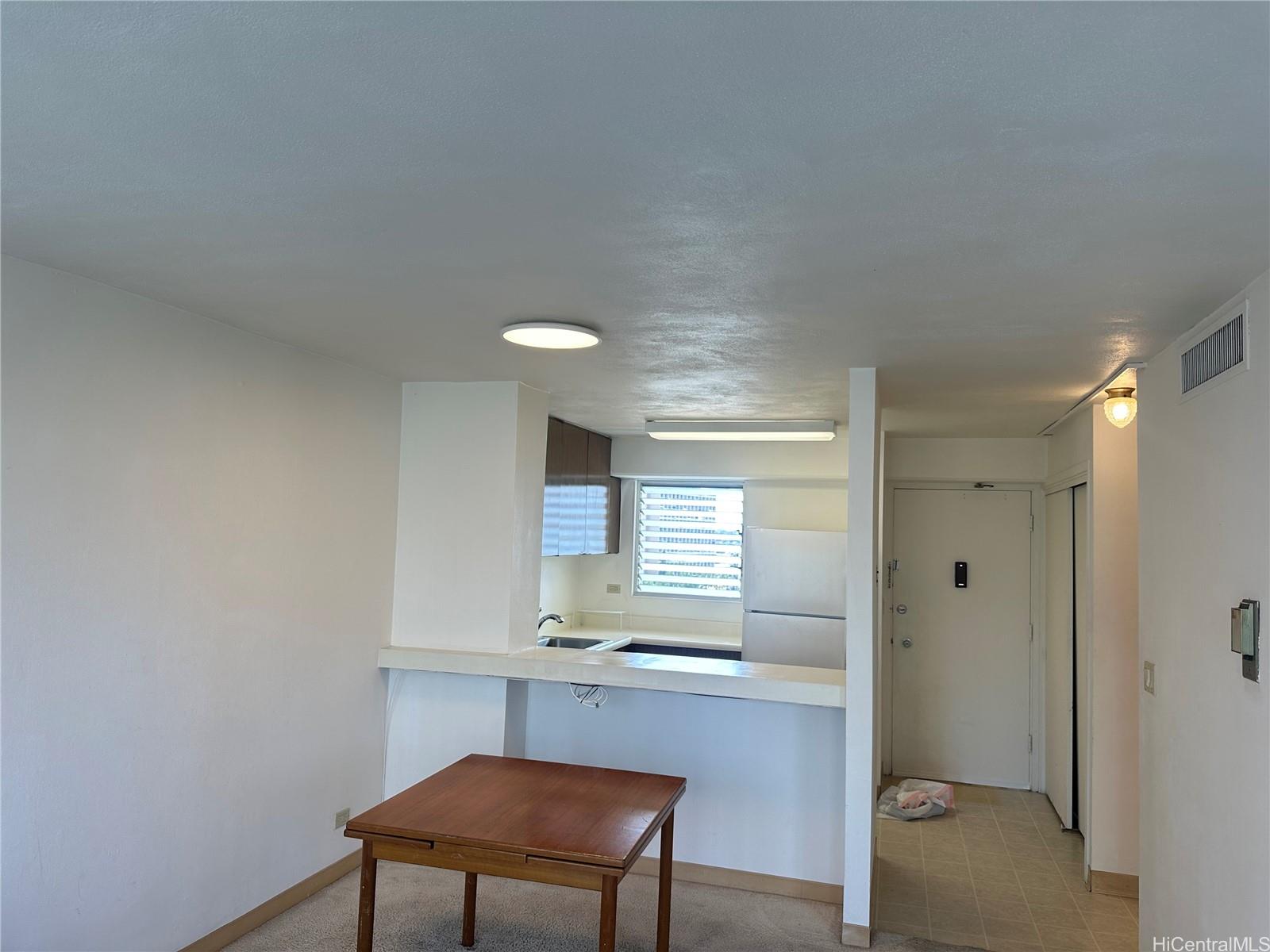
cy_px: 476
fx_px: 881
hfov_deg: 71.6
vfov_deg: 56.8
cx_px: 635
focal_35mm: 24
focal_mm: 6.86
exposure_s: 1/161
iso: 80
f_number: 1.78
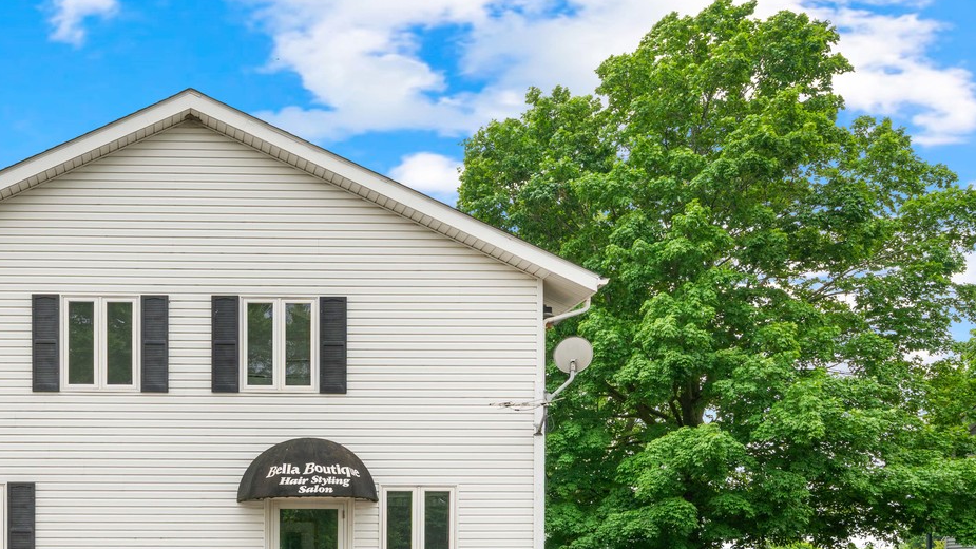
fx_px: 854
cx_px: 203
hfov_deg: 55.5
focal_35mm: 33
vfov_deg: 34.9
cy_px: 403
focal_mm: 18
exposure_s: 1/125
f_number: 10
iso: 400
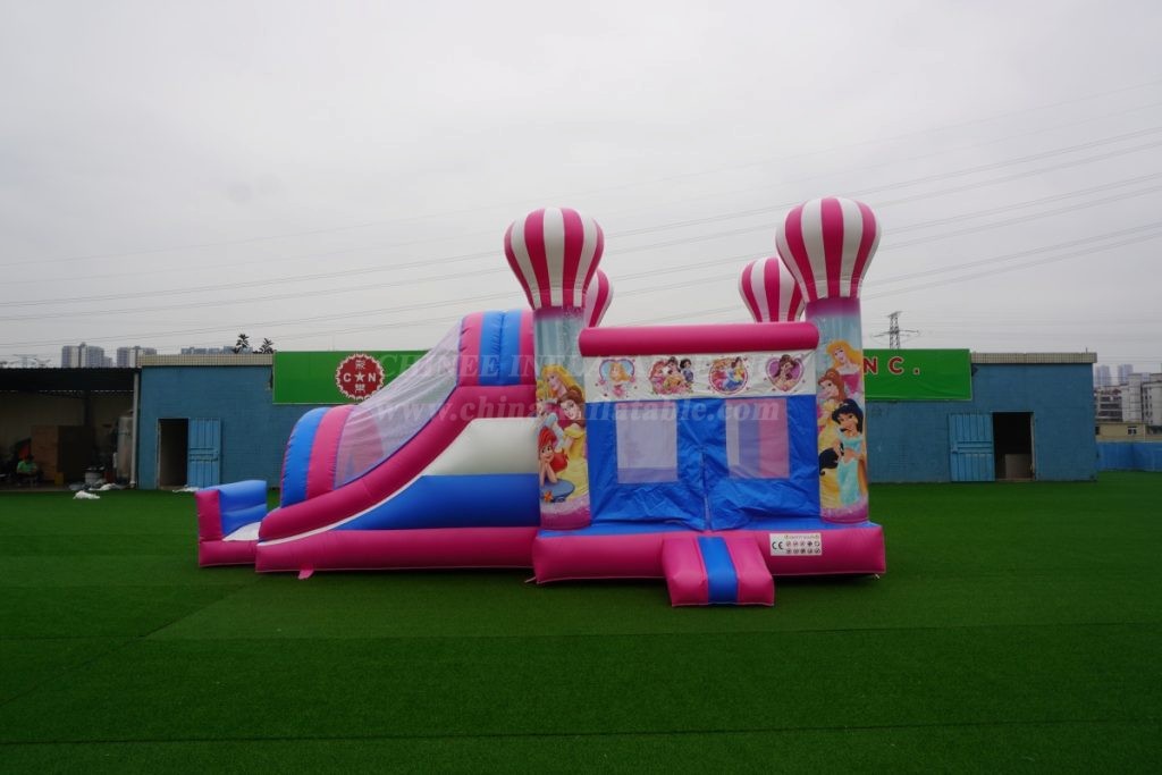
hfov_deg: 73.7
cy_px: 388
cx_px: 581
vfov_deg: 53.1
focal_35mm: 24
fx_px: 775
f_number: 9
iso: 100
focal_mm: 16
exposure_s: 1/125
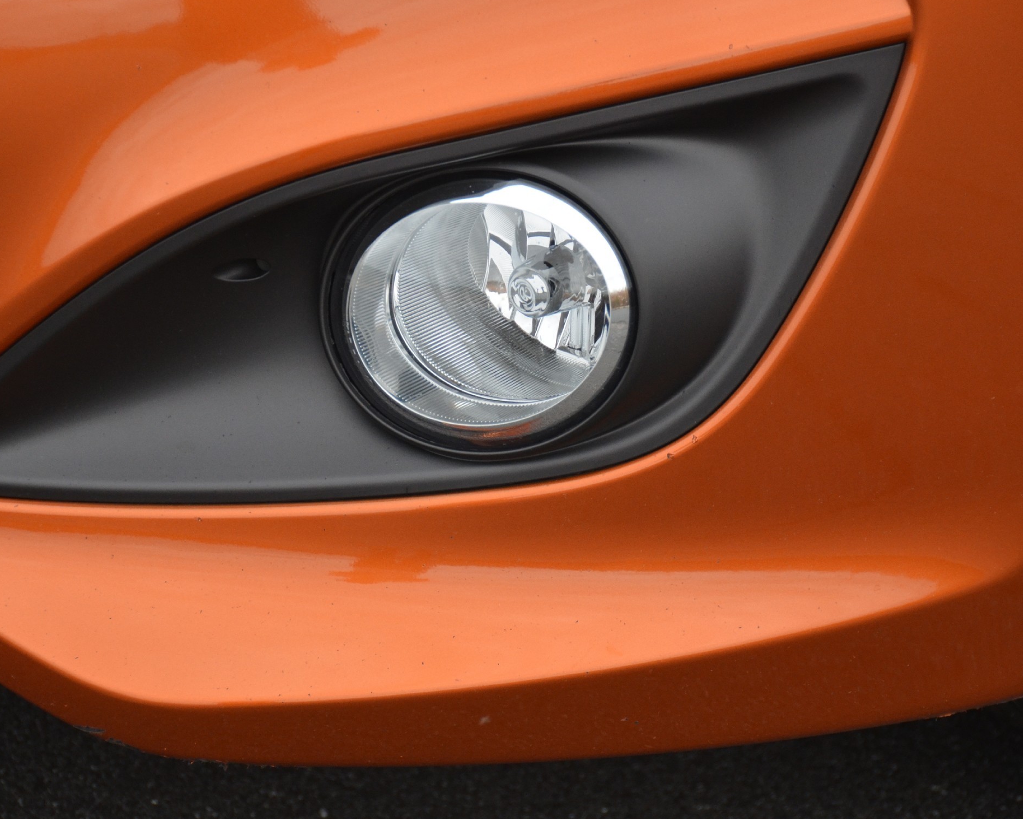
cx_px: 466
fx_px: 8508
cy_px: 369
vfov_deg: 5.5
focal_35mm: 281
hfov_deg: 6.9
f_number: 5.6
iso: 900
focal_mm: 150
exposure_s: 1/500
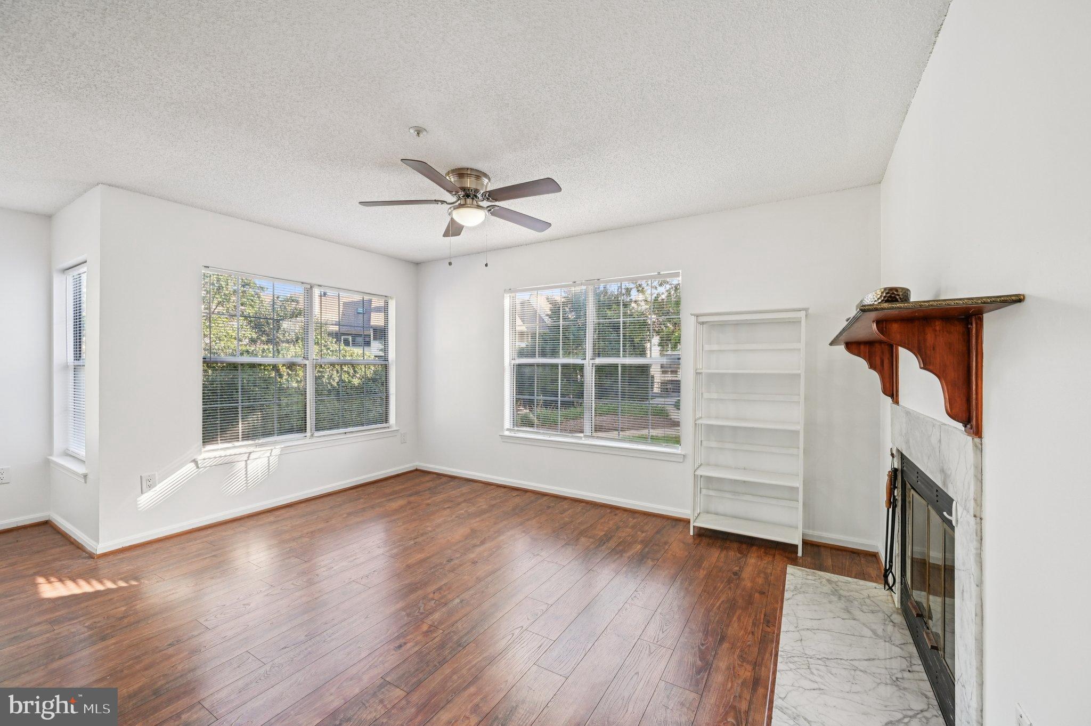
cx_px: 546
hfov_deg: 104.3
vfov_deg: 81.1
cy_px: 363
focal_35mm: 14
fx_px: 424
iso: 110
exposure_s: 1/15
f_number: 8
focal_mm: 14
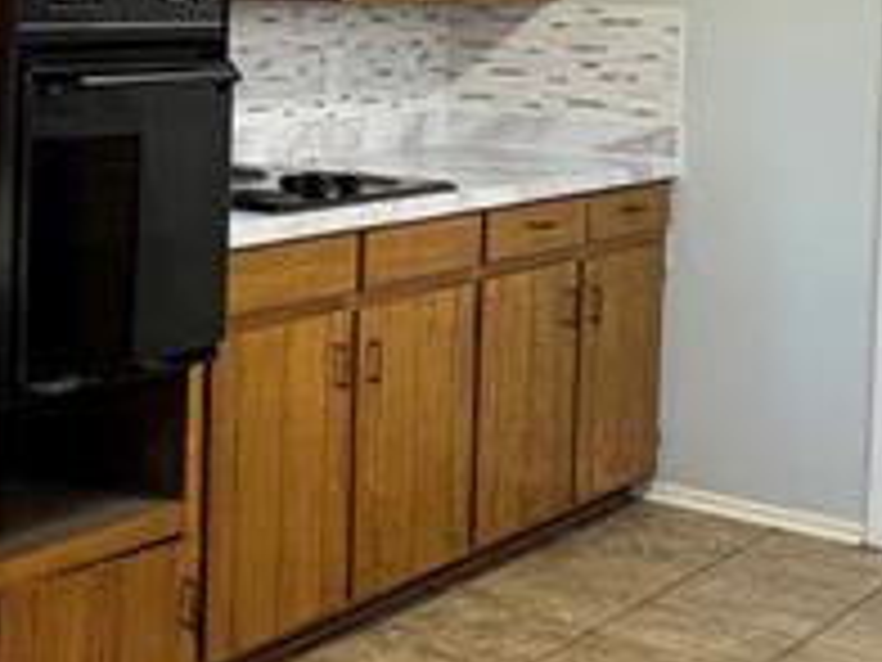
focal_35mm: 73
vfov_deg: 19.8
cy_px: 59
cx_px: -364
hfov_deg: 22.7
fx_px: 1860
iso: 500
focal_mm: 2.22
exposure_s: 1/60
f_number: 2.2
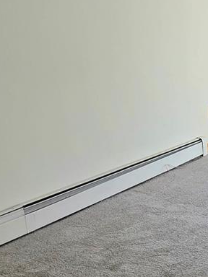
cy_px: 136
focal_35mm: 52
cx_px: 273
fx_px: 417
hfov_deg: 24.4
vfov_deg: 36.8
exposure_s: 1/159
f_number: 2.2
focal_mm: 2.2
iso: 50
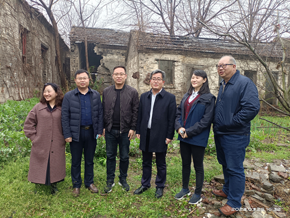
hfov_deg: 69.4
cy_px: 109
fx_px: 209
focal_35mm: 25
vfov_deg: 54.9
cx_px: 145
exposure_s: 1/50
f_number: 1.89
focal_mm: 4.71
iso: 464
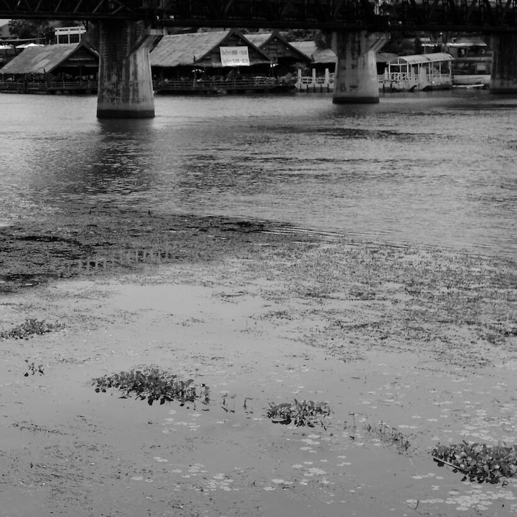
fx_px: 1470
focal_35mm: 87
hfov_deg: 19.4
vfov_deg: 19.9
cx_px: 10
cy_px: 167
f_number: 8
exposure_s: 1/280
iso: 100
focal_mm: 23
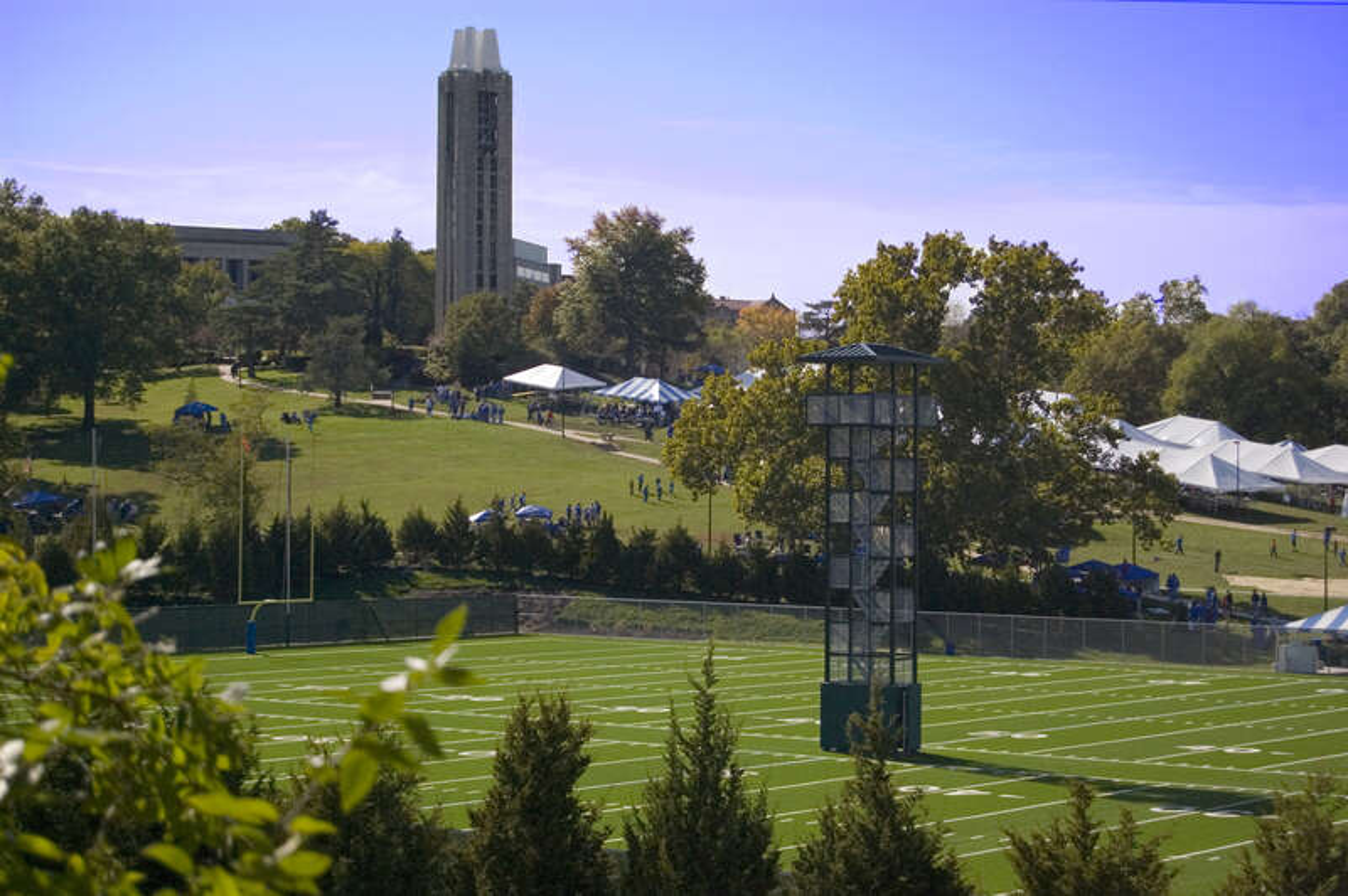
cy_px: 448
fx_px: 3087
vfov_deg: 16.5
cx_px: 674
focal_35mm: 82
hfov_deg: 24.6
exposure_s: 1/4000
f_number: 5.6
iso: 1600
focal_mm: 55
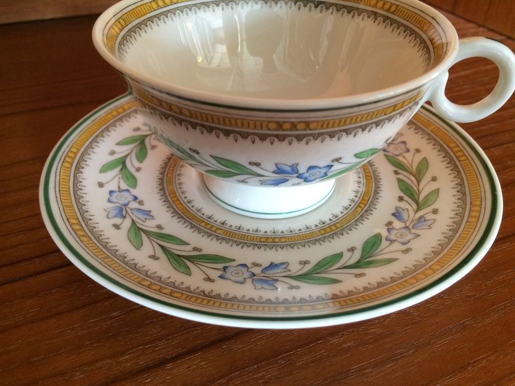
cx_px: 260
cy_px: 198
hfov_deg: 58.4
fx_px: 461
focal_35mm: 31
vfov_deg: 45.4
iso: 200
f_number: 2.2
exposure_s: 1/30
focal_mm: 4.12
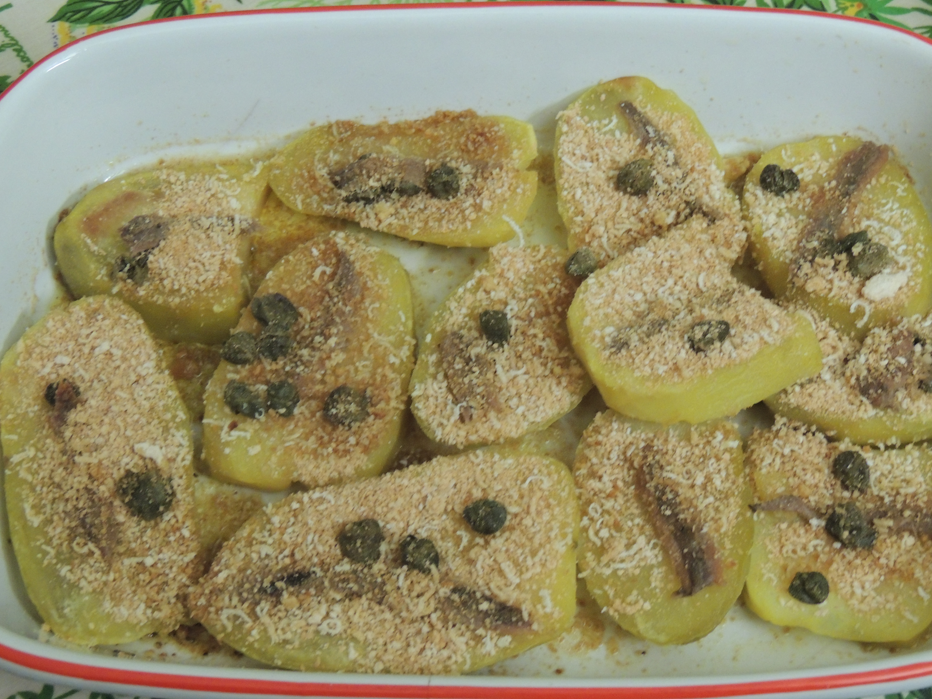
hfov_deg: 27.4
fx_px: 1912
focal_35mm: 71
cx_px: 472
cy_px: 351
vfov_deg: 20.7
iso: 800
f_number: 3.9
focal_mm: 12.4
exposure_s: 1/10
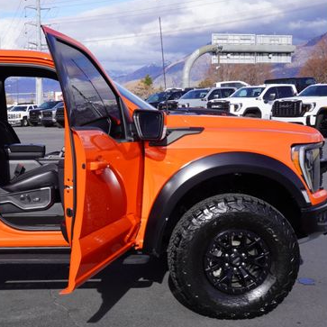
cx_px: 62
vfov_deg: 31.6
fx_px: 577
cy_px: 180
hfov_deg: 30.8
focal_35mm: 54
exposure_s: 1/125
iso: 100
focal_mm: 24
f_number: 10
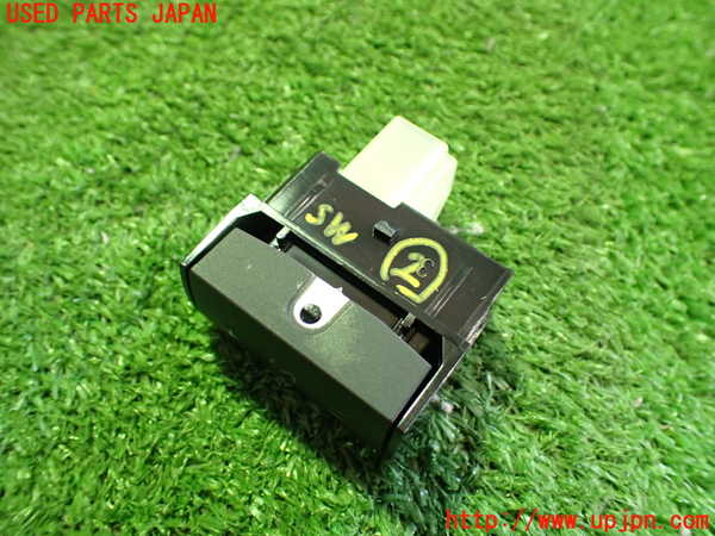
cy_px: 268
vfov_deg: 46.8
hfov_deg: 60.0
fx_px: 620
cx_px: 358
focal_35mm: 30
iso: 800
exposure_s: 1/30
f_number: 2.3
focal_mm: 5.4
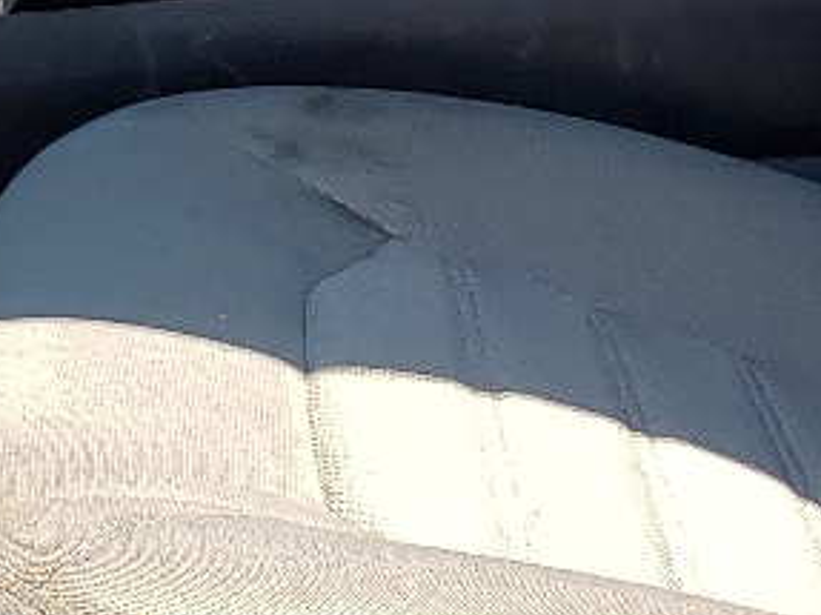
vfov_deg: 10.0
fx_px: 3438
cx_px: 0
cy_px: -257
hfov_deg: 13.4
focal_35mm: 145
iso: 50
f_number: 1.5
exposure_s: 1/1111
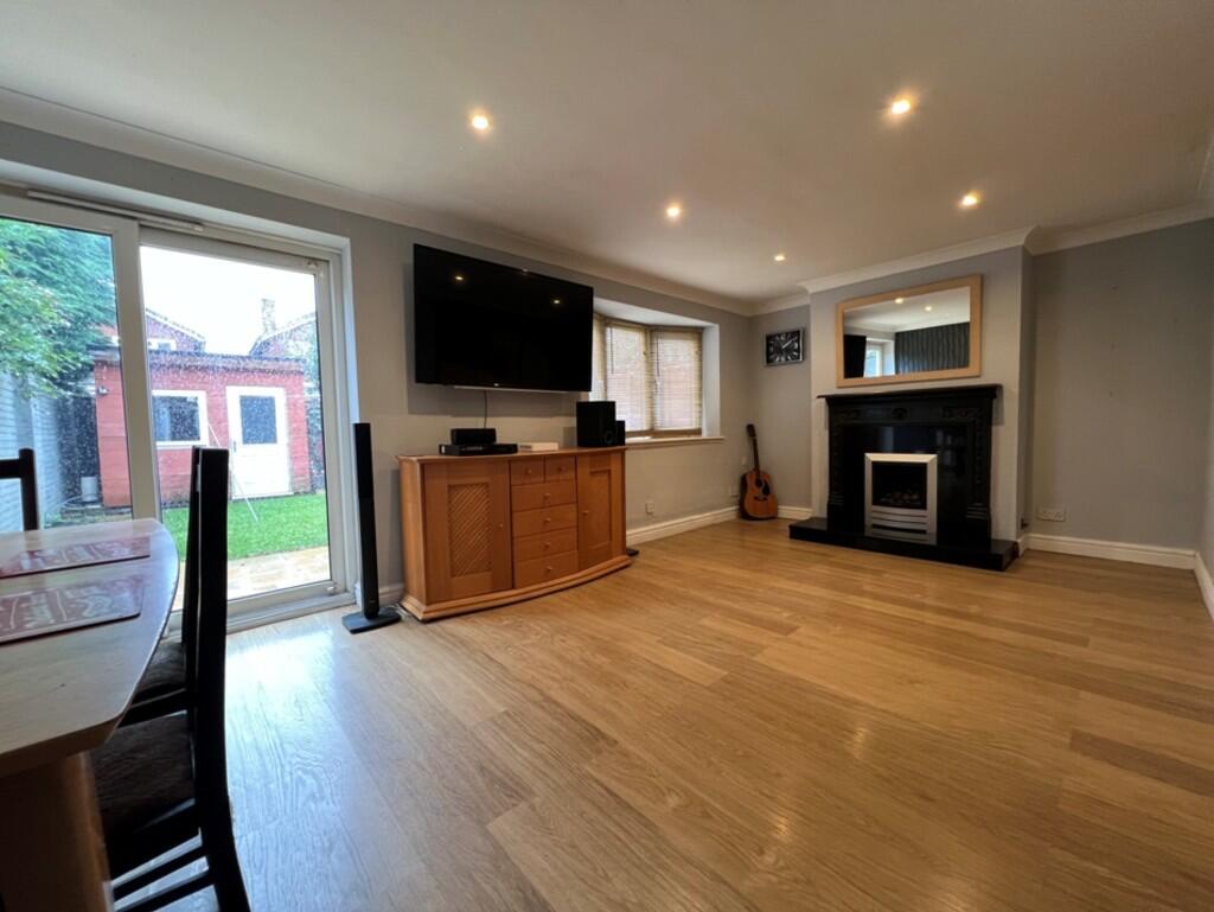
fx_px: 456
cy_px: 456
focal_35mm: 13
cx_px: 607
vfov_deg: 90.0
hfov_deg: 106.2
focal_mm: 1.57
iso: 200
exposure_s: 1/50
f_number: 1.8
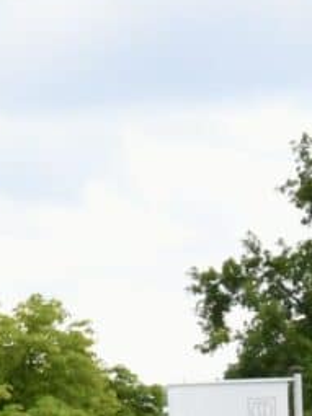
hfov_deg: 3.3
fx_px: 5388
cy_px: 962
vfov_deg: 4.3
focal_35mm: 448
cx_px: 52
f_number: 20
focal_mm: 58
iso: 4000
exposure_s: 1/640
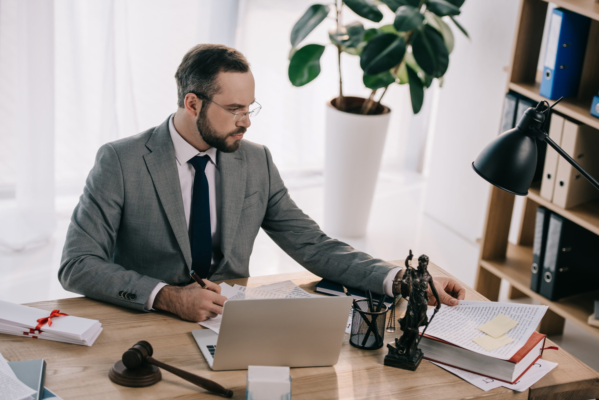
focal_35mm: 98
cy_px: 200
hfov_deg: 20.8
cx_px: 300
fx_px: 1631
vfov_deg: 14.0
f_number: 3.5
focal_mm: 98
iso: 125
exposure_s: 1/200
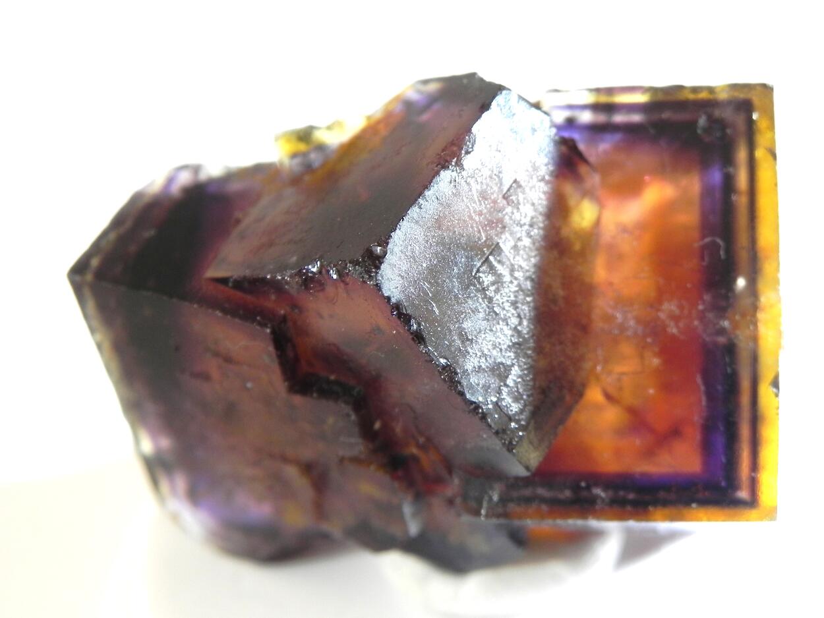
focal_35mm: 95
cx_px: 412
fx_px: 2262
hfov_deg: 20.6
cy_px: 309
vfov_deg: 15.6
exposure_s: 1/30.2
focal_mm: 16.9
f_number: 4
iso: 164
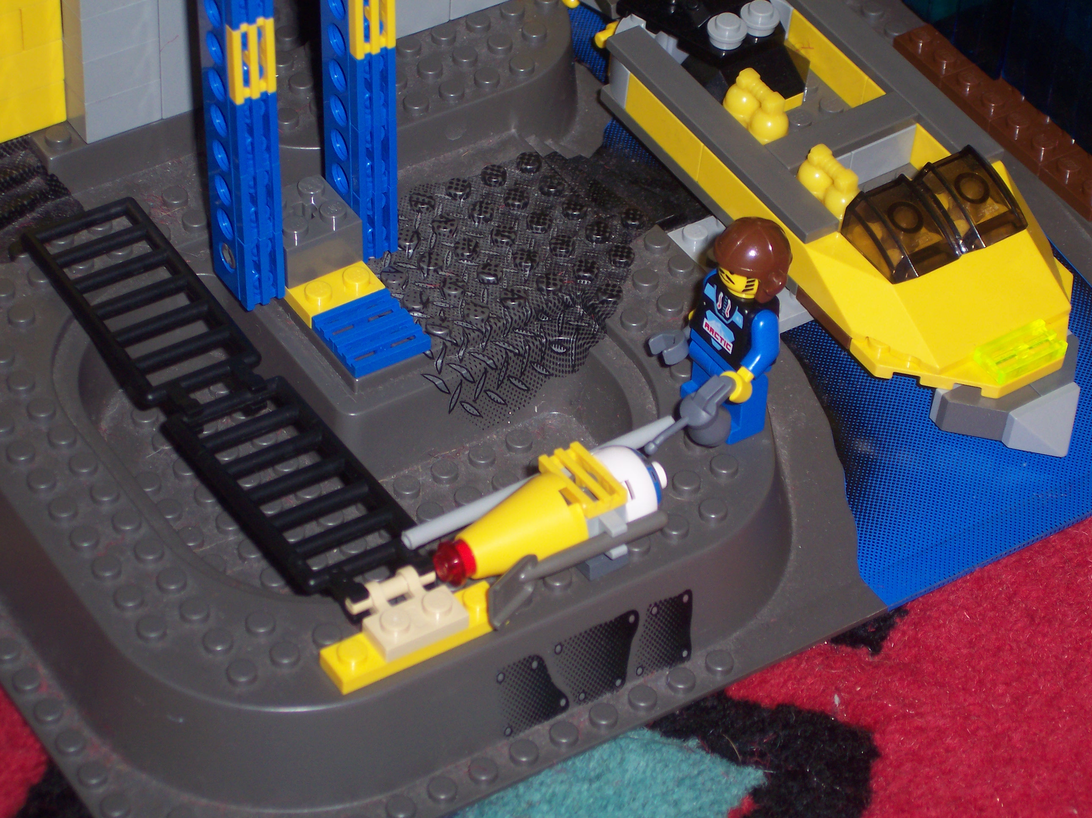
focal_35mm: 114
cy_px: 409
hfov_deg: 17.3
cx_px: 546
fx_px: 3594
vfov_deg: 13.0
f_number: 4.8
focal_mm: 24
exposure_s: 1/90
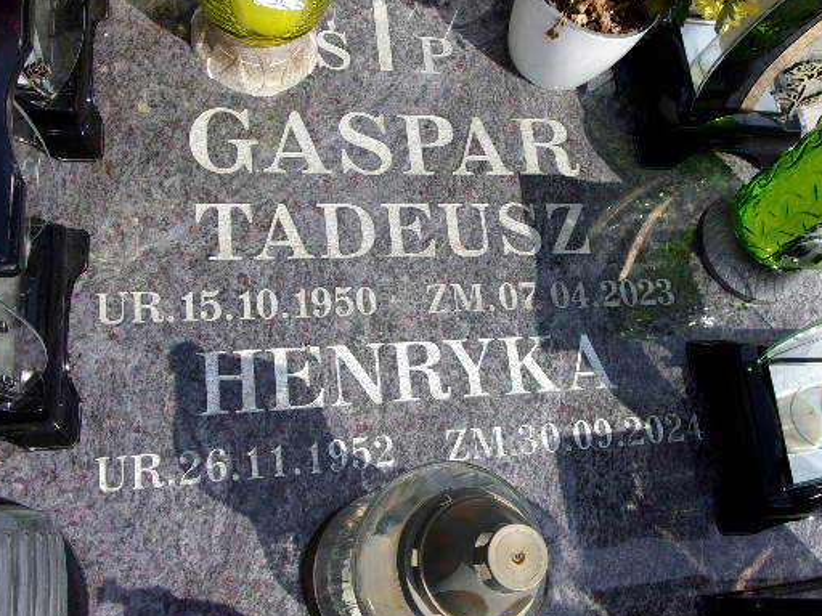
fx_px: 831
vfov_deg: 40.7
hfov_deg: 52.6
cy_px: 278
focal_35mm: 35
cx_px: 414
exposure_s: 1/100
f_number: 10.8
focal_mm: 5.1
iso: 80
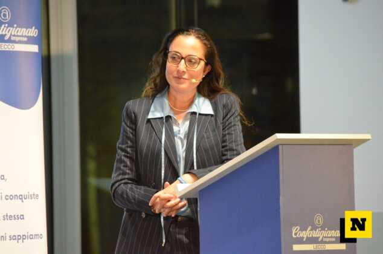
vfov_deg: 4.6
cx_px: 192
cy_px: 127
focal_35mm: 300
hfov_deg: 6.9
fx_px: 3185
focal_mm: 200
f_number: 5.6
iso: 6400
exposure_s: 1/160
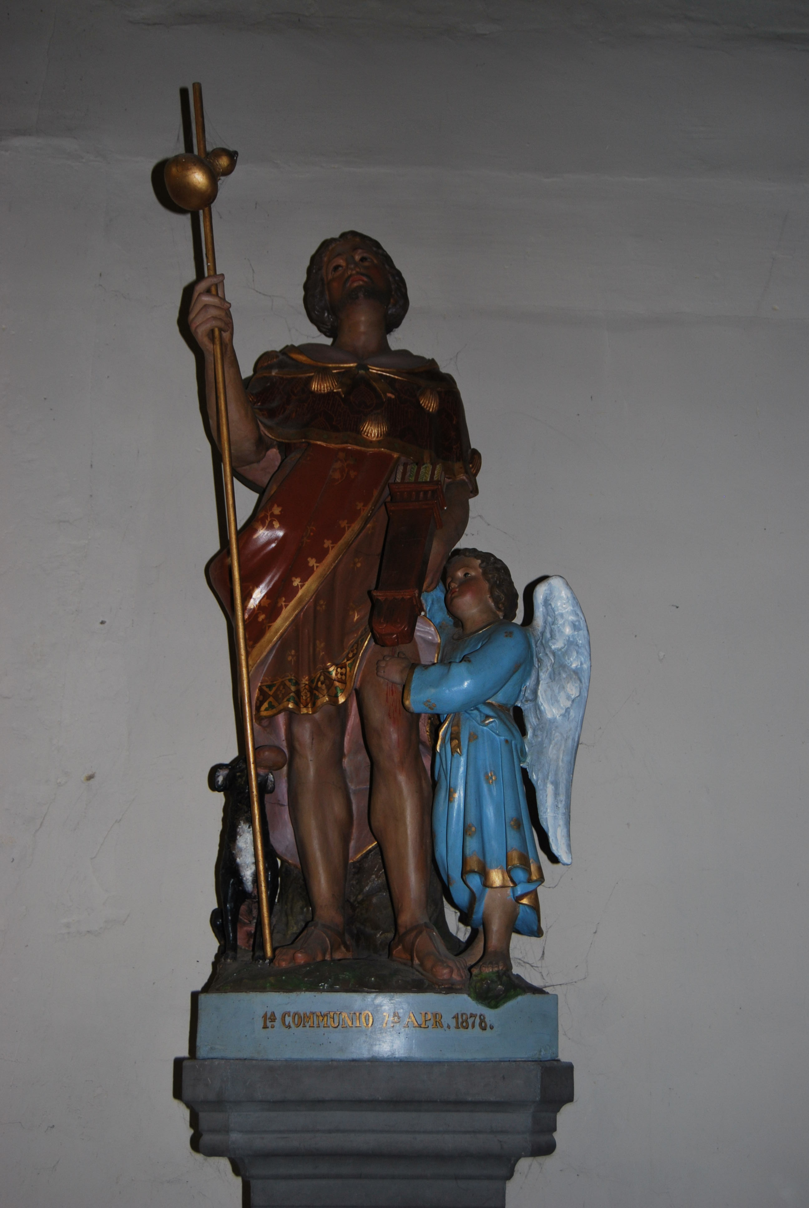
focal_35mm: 39
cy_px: 604
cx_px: 404
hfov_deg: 34.3
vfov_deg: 49.5
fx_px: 1311
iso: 200
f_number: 4.2
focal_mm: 26
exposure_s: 1/60
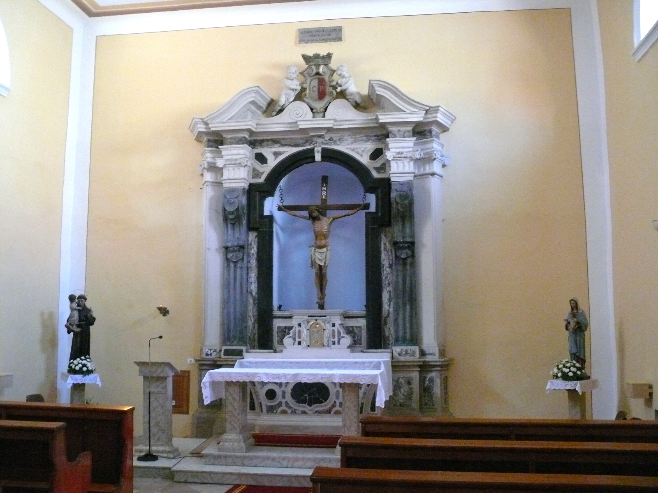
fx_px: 665
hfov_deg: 52.6
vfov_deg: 40.7
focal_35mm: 35
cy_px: 246
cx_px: 329
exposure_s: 1/25
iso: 800
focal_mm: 7.5
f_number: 2.8
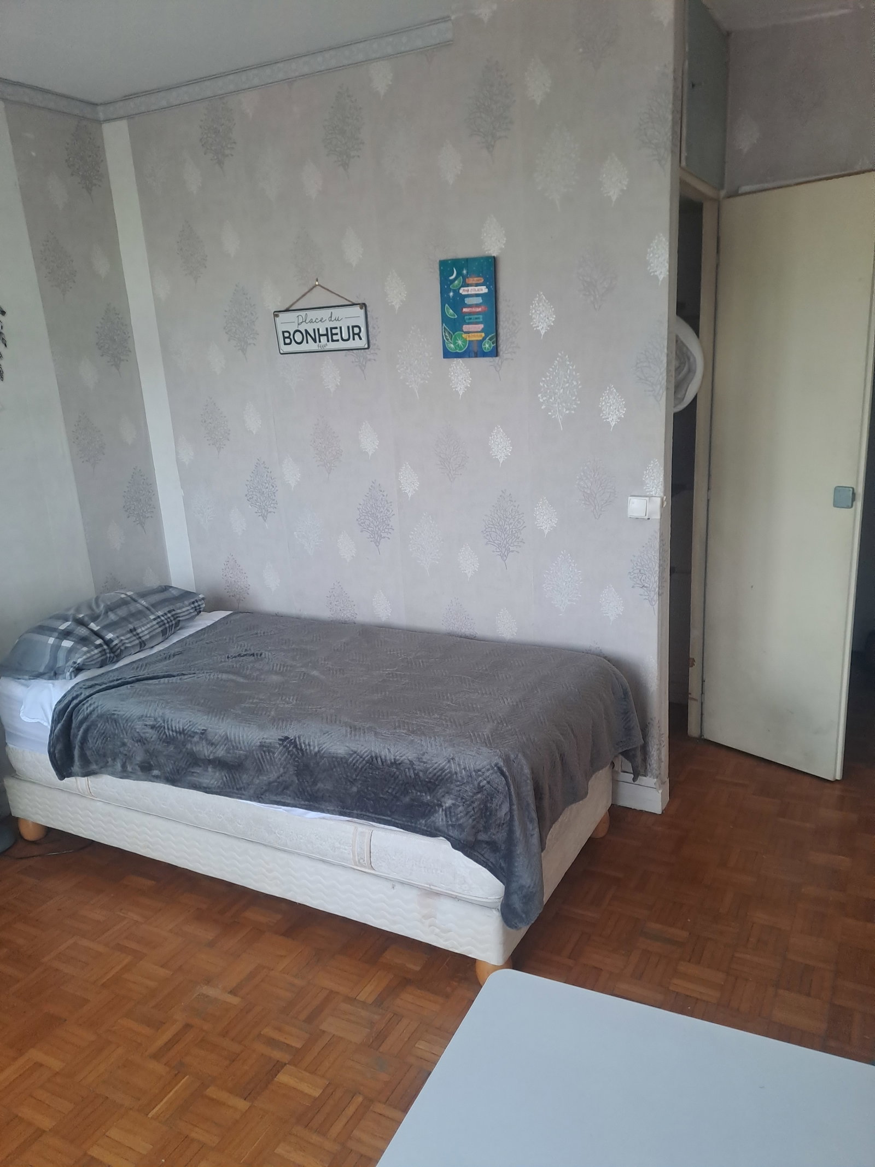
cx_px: 438
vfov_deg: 69.4
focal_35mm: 25
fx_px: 842
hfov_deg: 54.9
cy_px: 584
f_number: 1.8
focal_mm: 4.65
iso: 250
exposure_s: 1/50
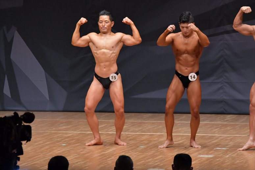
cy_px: 85
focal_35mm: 270
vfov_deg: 5.1
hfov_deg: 7.6
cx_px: 128
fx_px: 1912
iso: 6400
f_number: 5.6
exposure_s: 1/400
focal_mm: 180
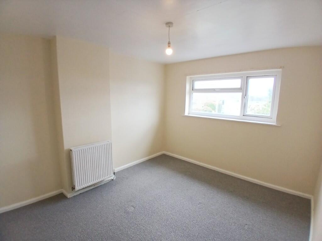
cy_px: 120
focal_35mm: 17
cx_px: 161
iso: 100
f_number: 2.2
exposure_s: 1/50
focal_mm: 1.4
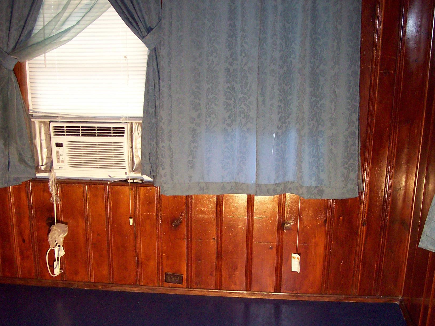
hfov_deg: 42.1
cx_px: 210
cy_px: 201
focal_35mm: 45
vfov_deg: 32.0
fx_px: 565
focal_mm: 6
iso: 140
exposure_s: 1/64
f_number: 2.7
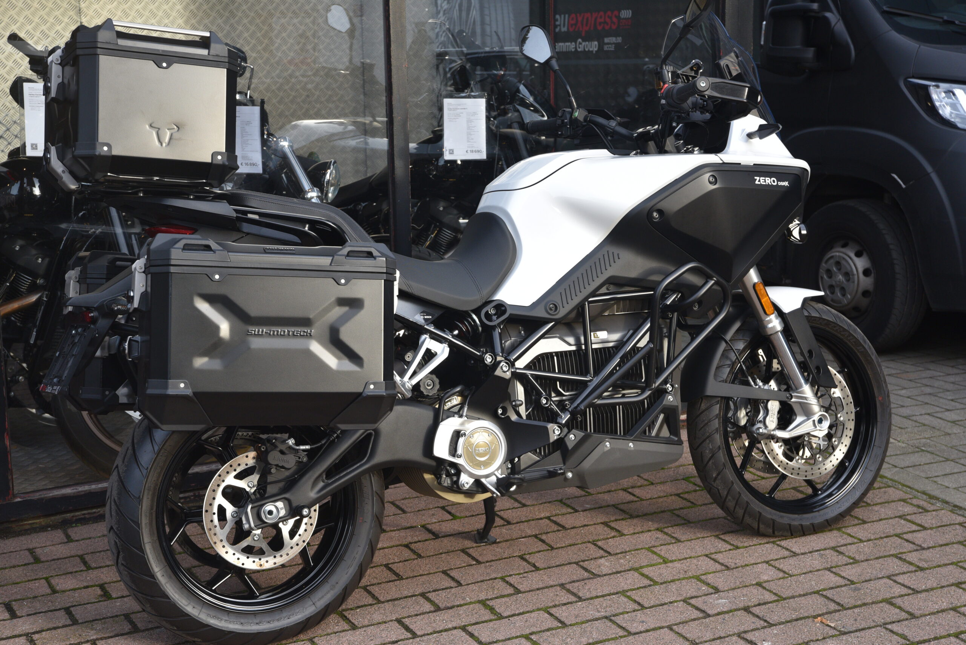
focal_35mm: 58
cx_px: 483
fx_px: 1557
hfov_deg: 34.5
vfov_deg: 23.4
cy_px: 322
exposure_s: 1/250
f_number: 8
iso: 1000
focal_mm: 58
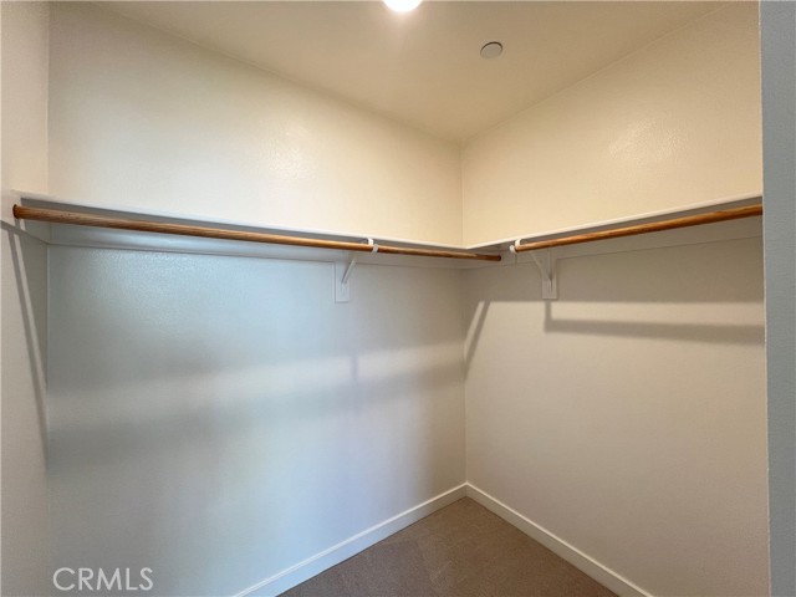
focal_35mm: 13
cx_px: 398
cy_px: 298
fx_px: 299
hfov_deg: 106.2
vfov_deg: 89.9
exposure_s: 1/120
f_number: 1.8
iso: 160
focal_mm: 1.57
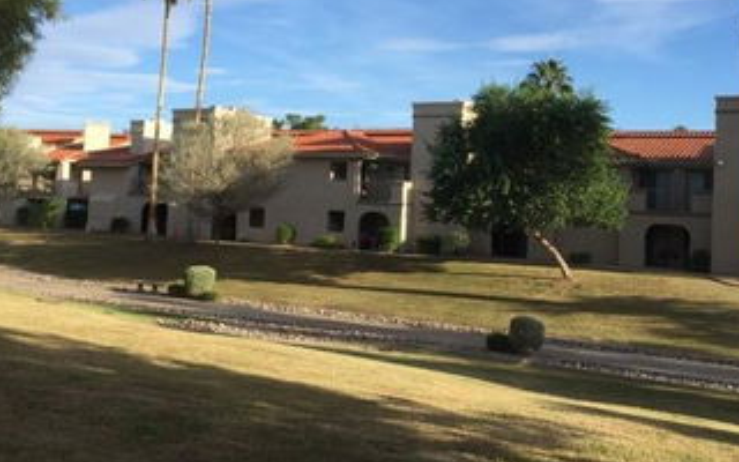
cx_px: 447
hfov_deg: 47.9
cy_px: 203
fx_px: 826
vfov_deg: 31.2
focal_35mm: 41
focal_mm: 4.15
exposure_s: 1/1099
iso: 32
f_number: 2.2
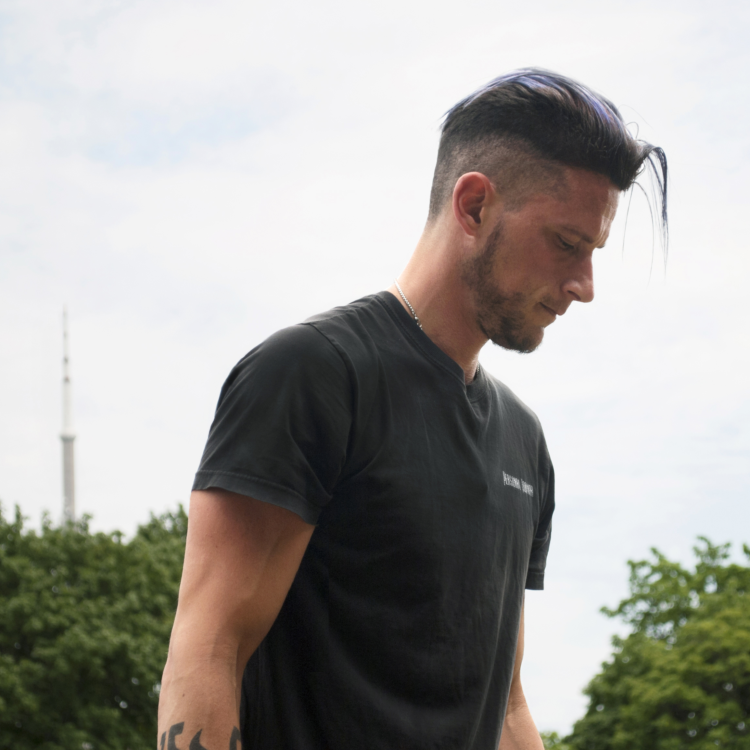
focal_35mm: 118
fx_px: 2885
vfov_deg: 14.8
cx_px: 451
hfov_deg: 14.8
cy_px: 396
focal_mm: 55
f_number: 5.6
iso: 100
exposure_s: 1/500
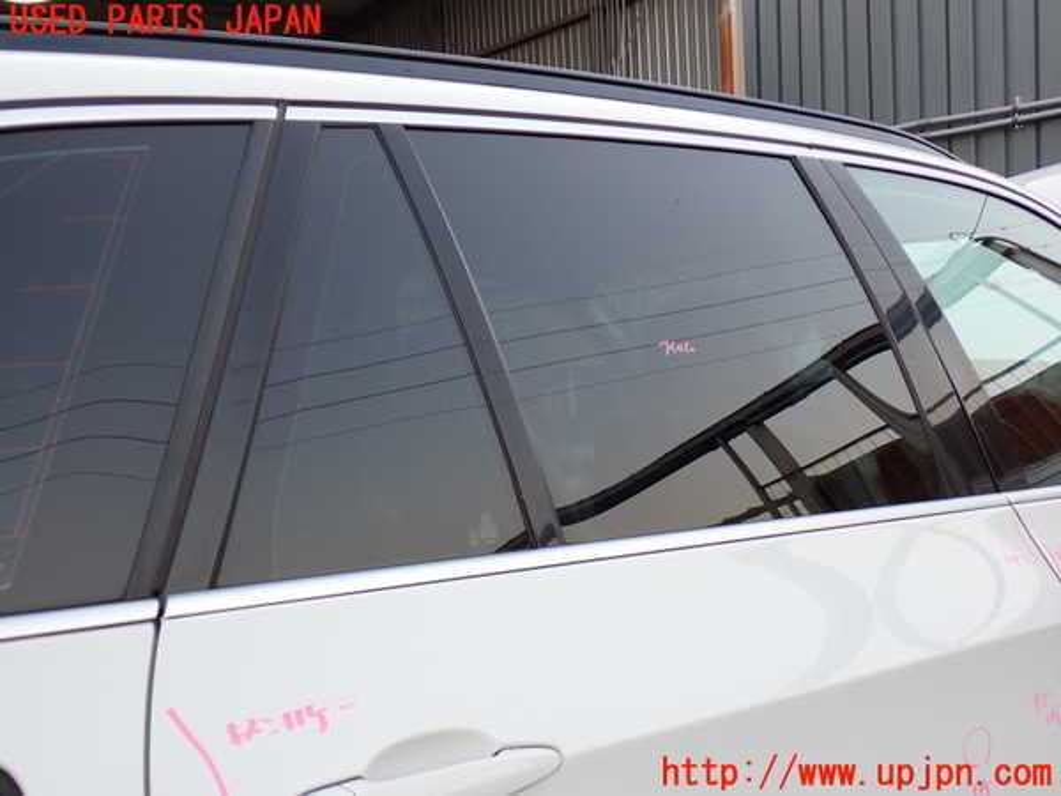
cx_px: 530
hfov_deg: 51.4
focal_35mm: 36
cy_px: 398
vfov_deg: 39.7
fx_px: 1103
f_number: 2.5
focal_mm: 6.37
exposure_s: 1/40
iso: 200
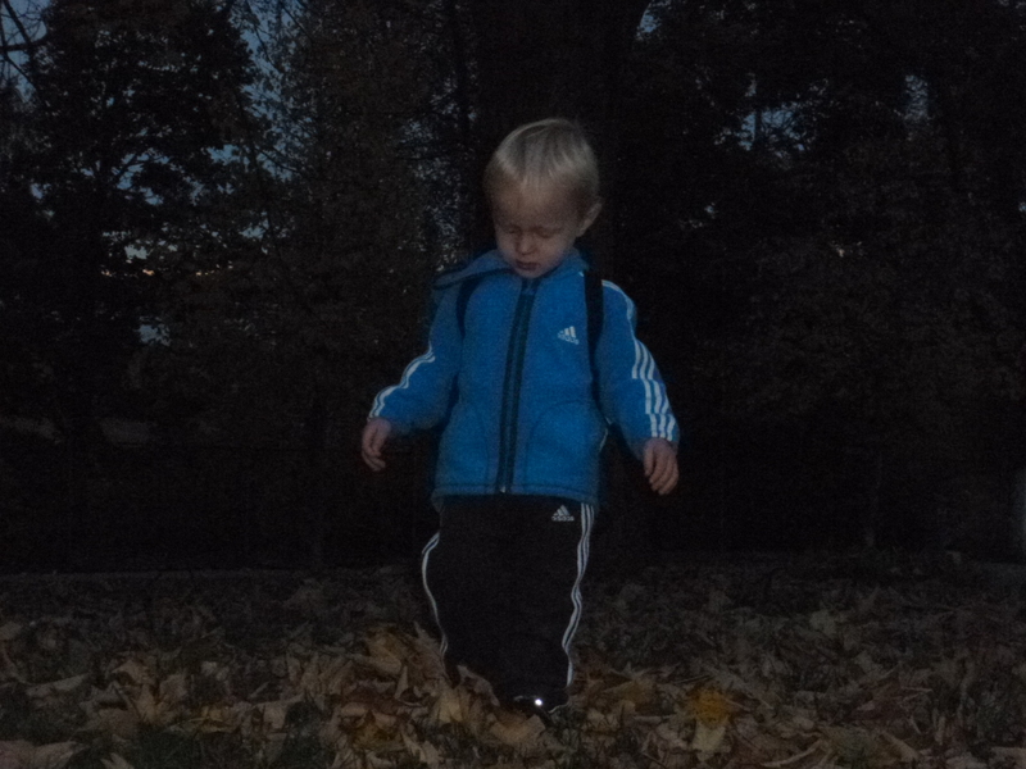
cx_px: 513
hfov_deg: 17.1
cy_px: 384
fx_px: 3409
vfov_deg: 12.9
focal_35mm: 115
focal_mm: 20.6
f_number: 5.6
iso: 1000
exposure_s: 1/60
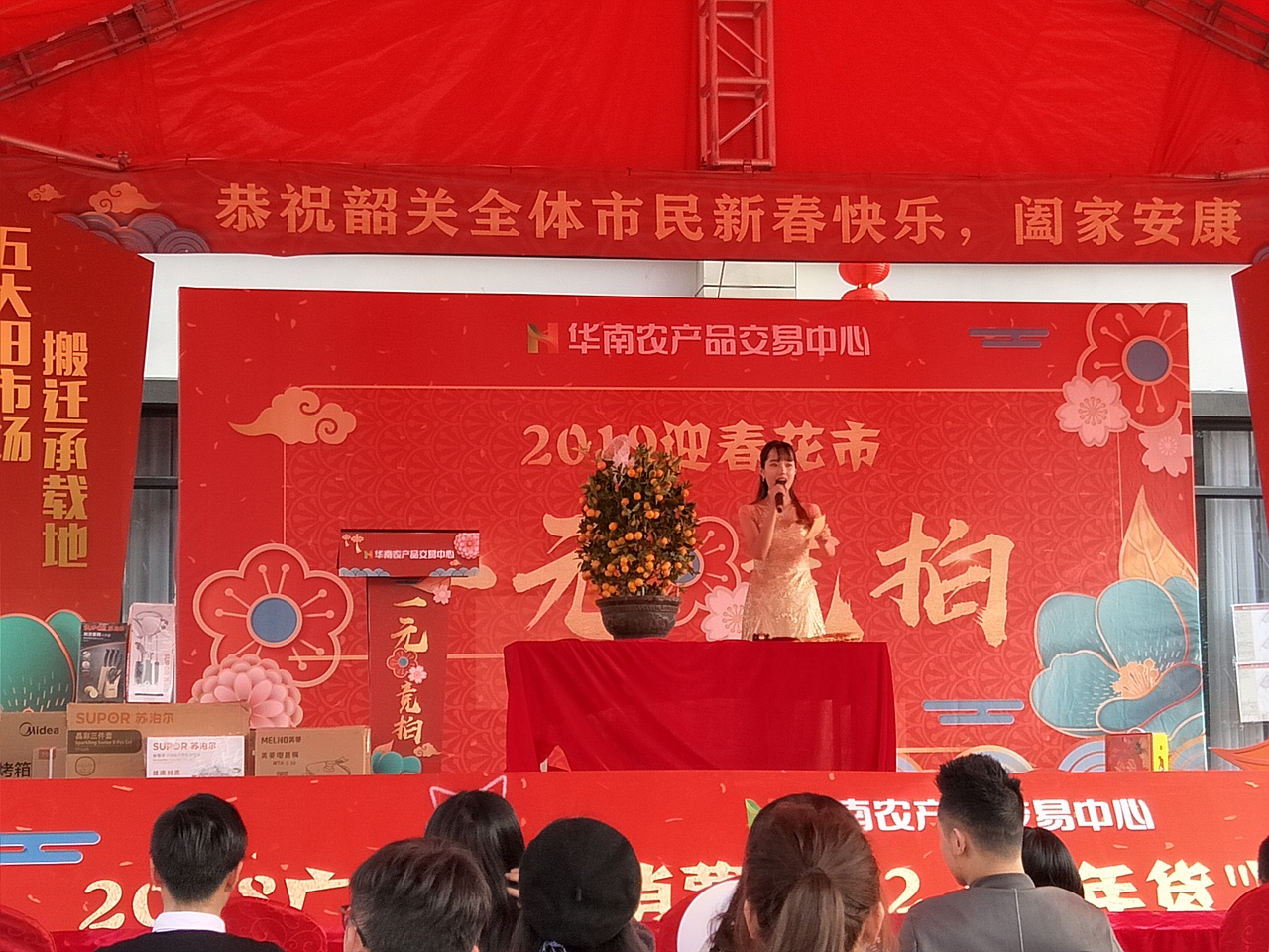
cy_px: 476
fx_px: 880
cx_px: 634
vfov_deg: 56.8
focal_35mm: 24
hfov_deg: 71.6
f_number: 1.7
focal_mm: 4.1
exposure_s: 1/290
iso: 74
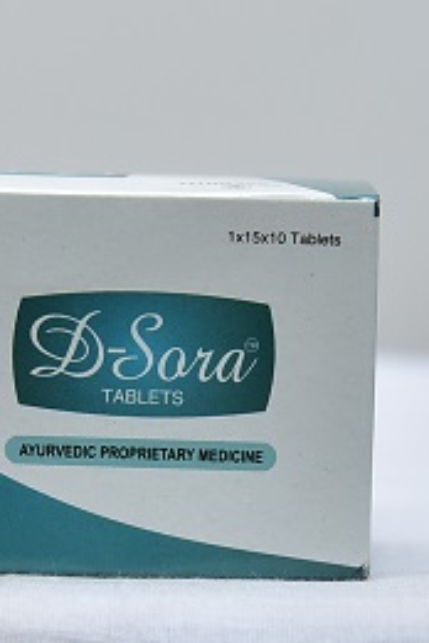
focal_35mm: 141
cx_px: 59
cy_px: 448
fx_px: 2520
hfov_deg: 9.7
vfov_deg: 14.5
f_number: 4
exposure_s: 1/125
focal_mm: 70
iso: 1600
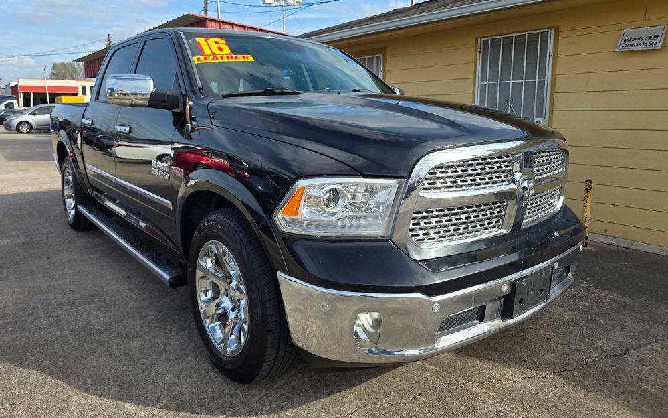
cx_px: 327
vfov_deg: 49.1
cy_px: 181
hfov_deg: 72.5
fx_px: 455
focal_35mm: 25
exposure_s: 1/580
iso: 12
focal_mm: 6.3
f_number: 1.7
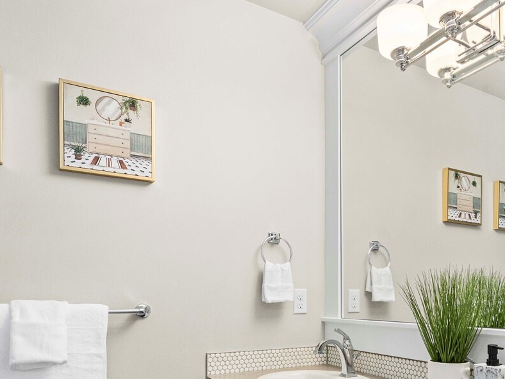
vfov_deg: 46.1
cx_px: 358
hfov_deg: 59.4
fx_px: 423
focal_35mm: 29
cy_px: 295
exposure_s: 1/60
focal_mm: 14
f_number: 7.1
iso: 400
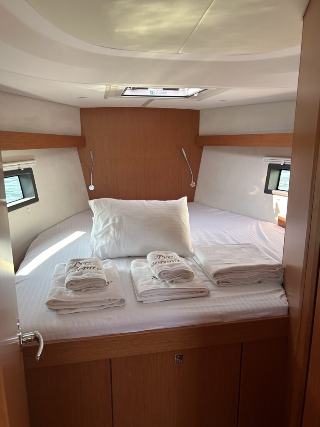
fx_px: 320
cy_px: 214
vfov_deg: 67.3
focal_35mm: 26
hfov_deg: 53.1
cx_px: 160
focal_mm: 5.7
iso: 80
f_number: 1.5
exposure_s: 1/121
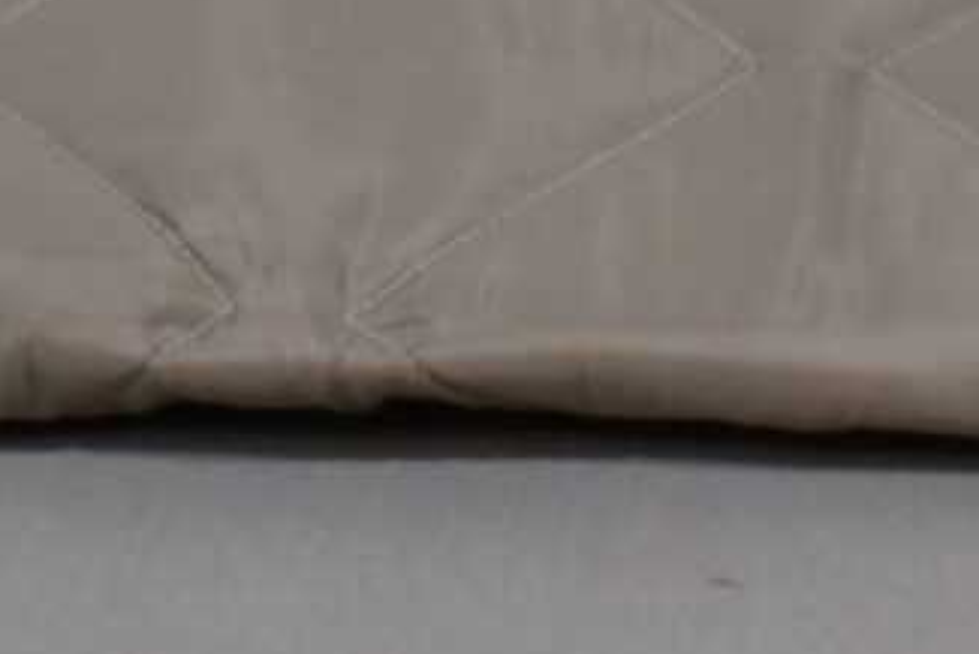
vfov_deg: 5.5
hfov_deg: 8.4
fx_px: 6420
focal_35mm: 236
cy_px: -1117
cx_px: 1804
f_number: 5.6
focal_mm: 20
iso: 360
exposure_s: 1/125
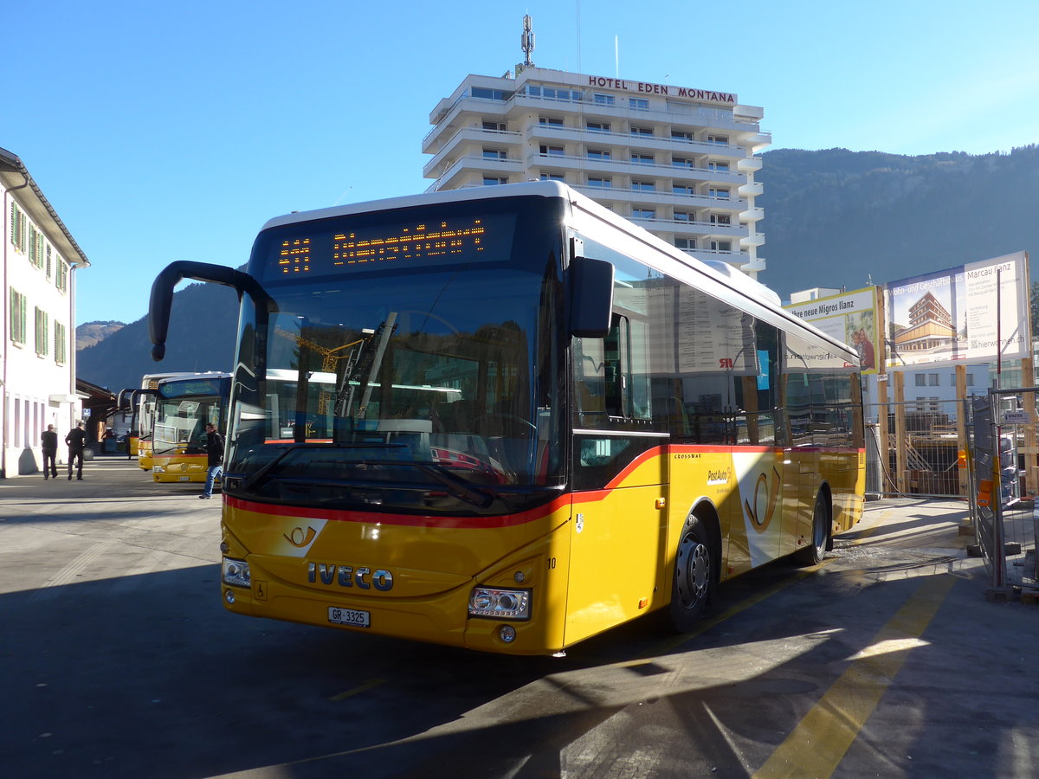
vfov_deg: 45.4
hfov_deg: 58.4
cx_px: 520
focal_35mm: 31
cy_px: 390
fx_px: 930
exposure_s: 1/640
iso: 80
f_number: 2.8
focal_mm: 6.5
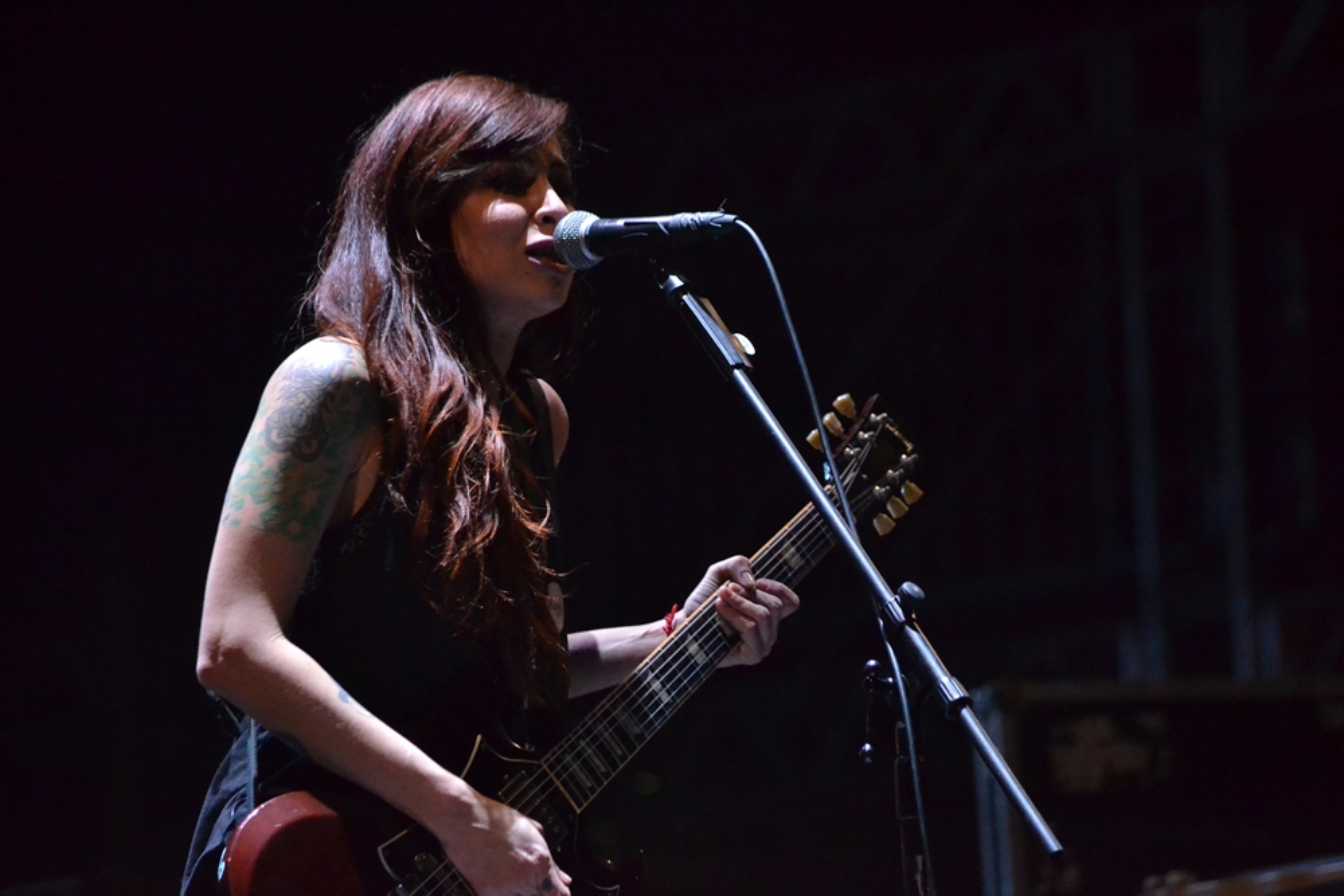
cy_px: 448
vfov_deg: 5.1
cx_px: 672
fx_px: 10081
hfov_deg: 7.6
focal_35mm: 270
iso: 3200
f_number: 5
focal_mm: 180
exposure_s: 1/160
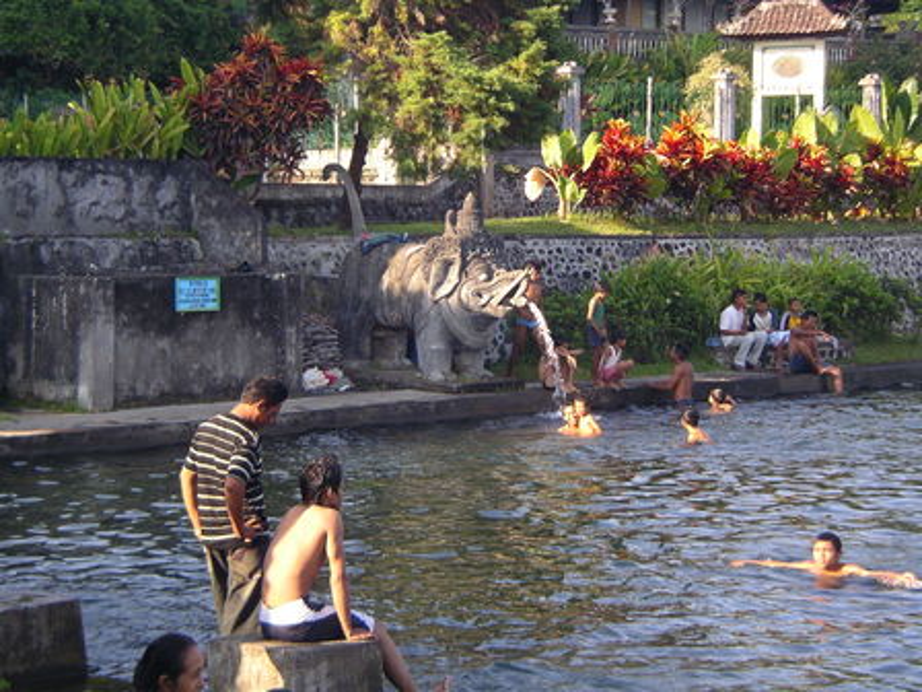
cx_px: 461
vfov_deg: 14.2
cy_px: 346
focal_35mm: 104
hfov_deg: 18.9
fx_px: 2770
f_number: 3.9
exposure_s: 1/160
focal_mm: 16
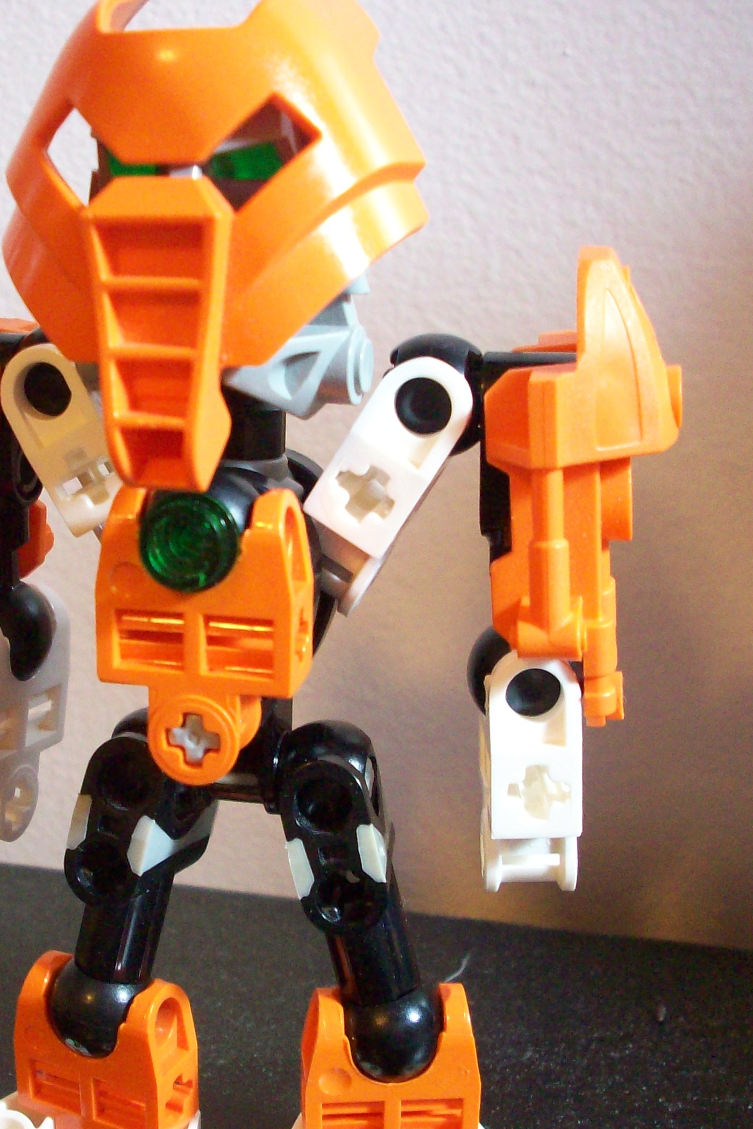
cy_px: 619
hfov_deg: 24.0
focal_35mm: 56
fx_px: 1757
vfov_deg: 35.6
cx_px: 198
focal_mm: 6.2
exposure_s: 1/8
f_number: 2.8
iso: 181
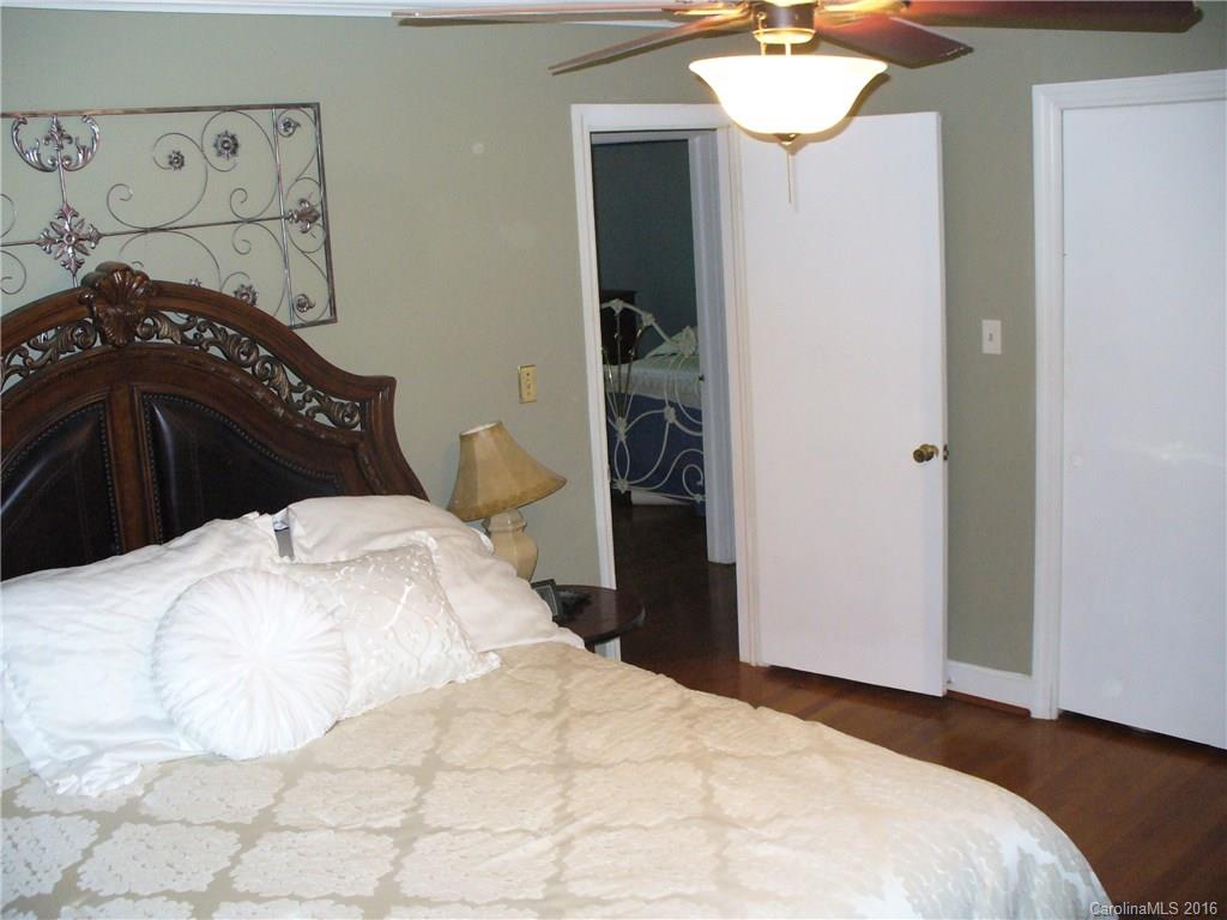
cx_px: 614
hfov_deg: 50.1
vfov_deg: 38.7
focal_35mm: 37
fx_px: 1312
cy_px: 460
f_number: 2.8
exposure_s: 1/30
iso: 250
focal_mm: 6.1
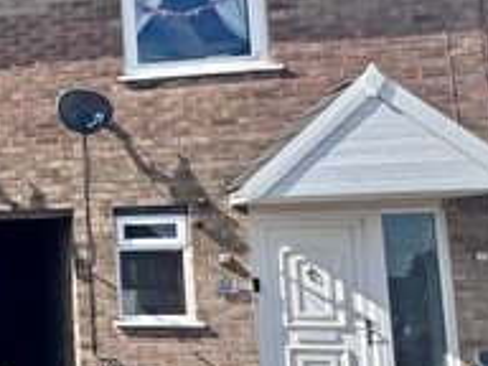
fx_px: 719
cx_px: -315
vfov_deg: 28.4
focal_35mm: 51
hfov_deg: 24.5
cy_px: 235
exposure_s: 1/1110
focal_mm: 2.22
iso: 50
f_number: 2.2
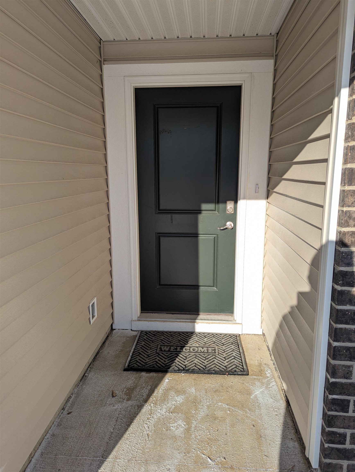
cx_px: 178
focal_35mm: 24
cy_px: 236
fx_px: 327
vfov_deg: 71.5
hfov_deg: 56.9
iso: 38
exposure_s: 1/1433
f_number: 1.85
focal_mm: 6.81
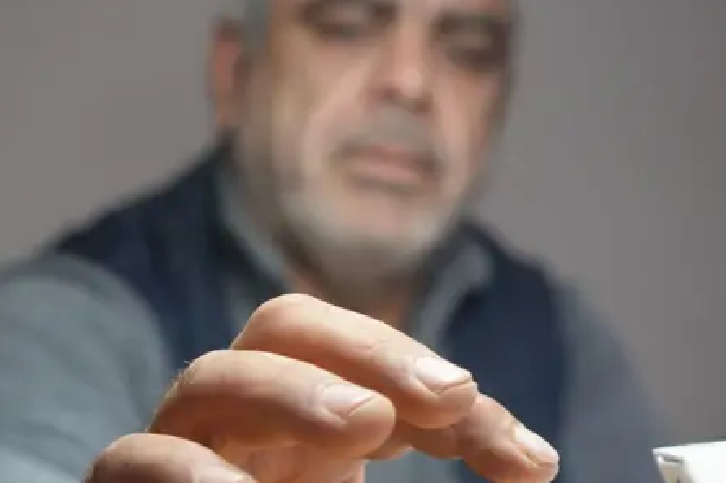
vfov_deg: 19.2
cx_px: 353
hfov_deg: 28.5
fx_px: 1431
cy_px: 249
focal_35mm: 71
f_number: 4
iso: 2000
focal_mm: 36
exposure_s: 1/160
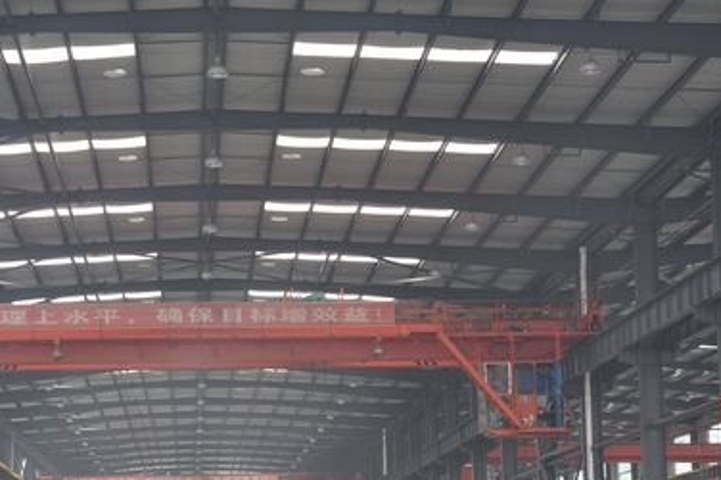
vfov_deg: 14.9
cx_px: 265
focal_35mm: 91
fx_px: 1821
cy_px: 364
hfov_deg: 22.3
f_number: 5.6
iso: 280
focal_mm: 38
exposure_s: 1/30
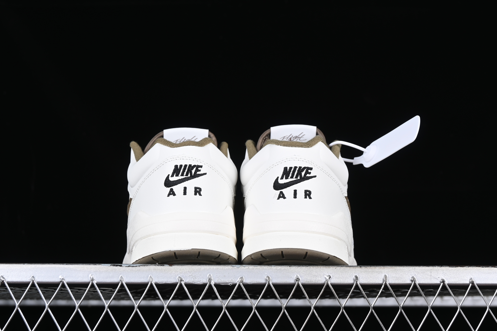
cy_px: 166
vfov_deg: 18.2
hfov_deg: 27.0
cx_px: 248
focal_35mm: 75
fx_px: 1035
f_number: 8
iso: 160
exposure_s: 1/100
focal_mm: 50
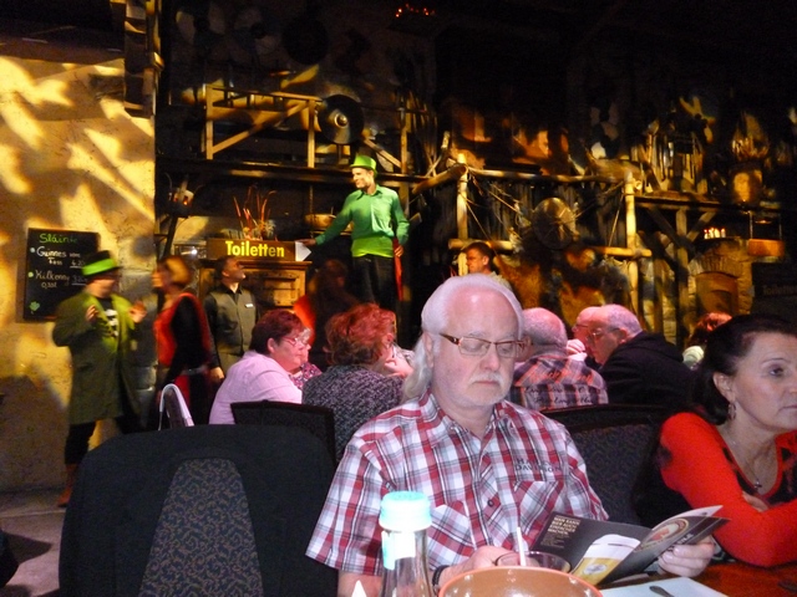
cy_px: 298
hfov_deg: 63.4
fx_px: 645
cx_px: 398
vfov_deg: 49.7
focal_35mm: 28
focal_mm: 5
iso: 800
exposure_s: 1/15
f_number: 3.1
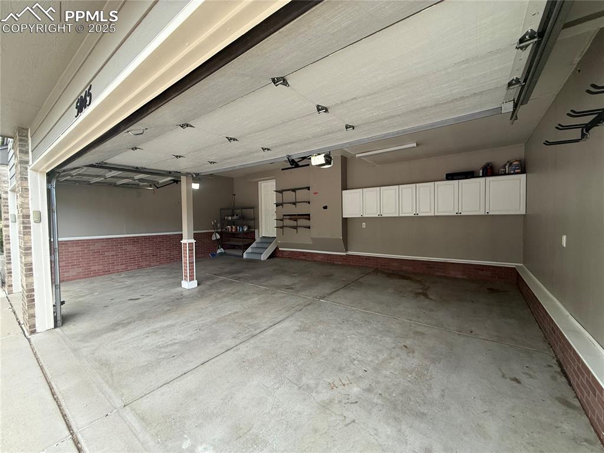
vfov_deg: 85.6
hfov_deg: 102.1
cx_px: 302
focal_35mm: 14
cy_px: 226
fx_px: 244
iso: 160
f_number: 2.2
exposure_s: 1/99
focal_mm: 2.22
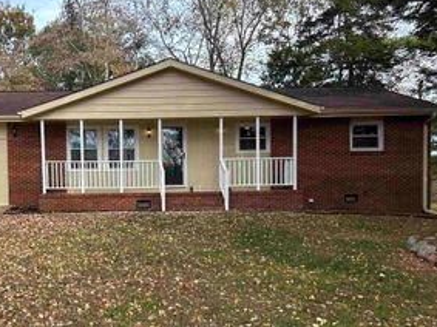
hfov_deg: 40.3
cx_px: 117
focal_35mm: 46
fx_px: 580
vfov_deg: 31.2
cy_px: 223
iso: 50
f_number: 1.5
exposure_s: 1/658
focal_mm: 5.7
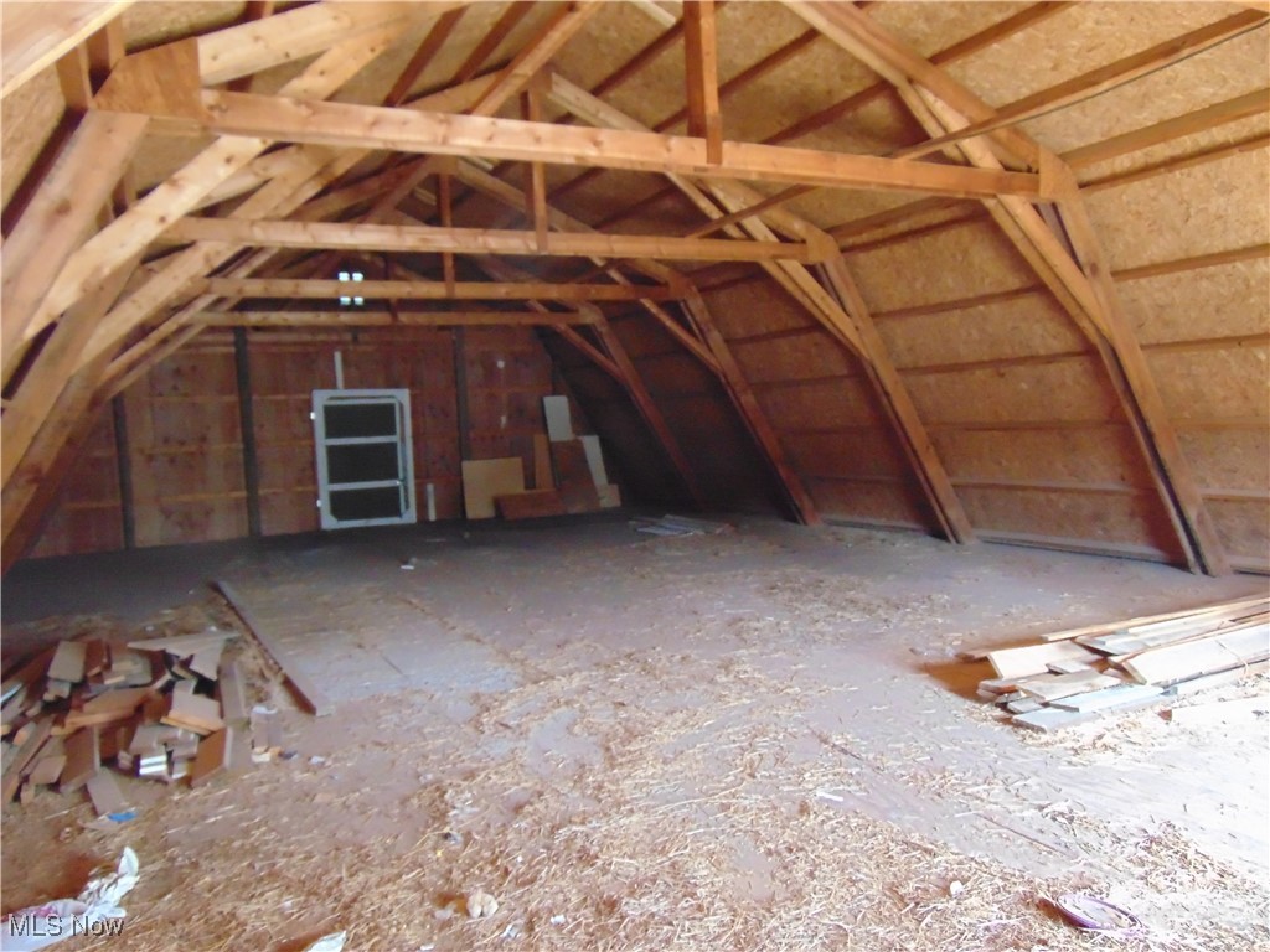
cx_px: 635
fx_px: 917
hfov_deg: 69.4
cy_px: 476
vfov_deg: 54.9
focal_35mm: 25
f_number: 3
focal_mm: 4.5
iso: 640
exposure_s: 1/30
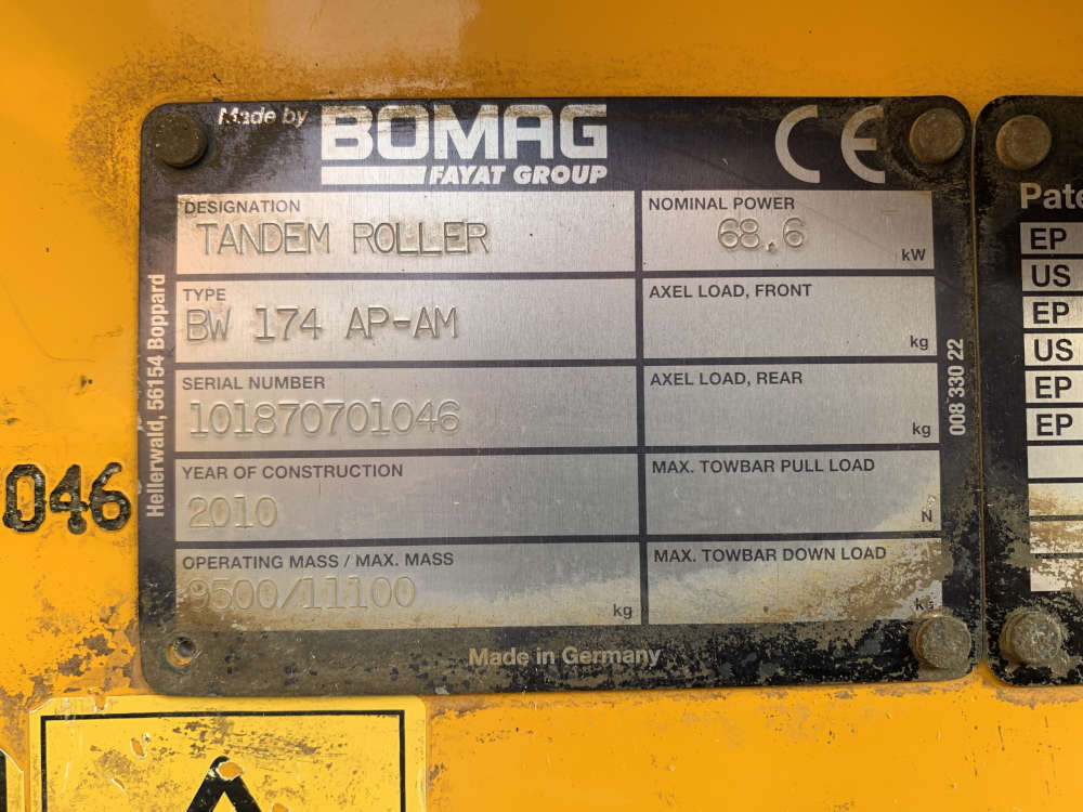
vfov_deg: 53.1
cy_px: 406
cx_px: 542
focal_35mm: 26
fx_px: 813
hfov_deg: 67.3
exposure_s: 1/123
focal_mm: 4.25
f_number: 1.8
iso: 25
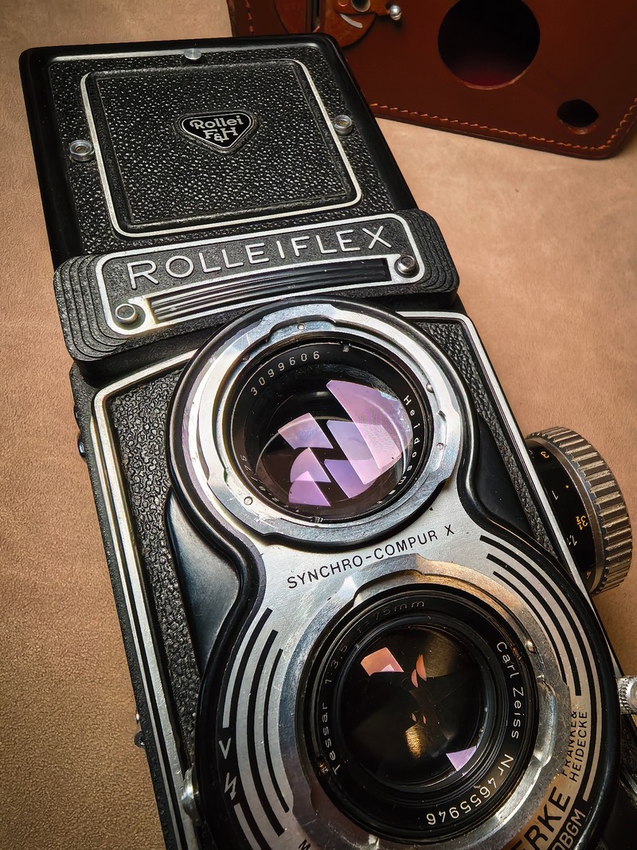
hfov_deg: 56.8
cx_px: 318
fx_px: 589
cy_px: 425
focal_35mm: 24
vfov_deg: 71.6
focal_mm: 1.95
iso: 100
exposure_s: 1/182
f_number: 2.2
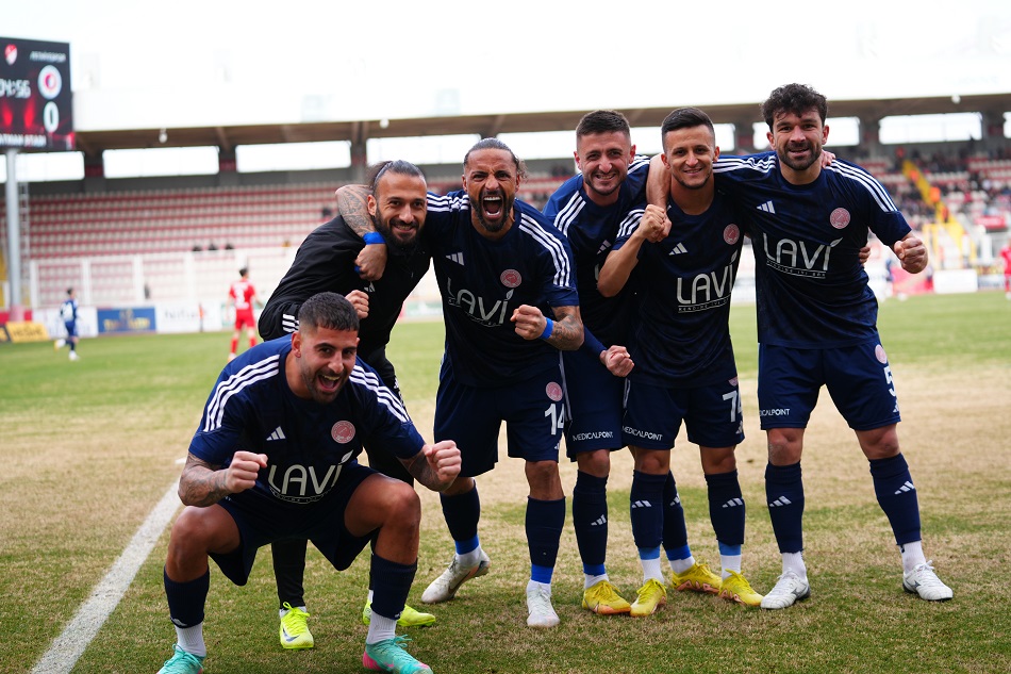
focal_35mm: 70
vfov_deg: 19.4
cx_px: 506
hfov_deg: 28.8
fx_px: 1965
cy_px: 337
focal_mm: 70
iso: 400
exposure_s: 1/1000
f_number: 2.8
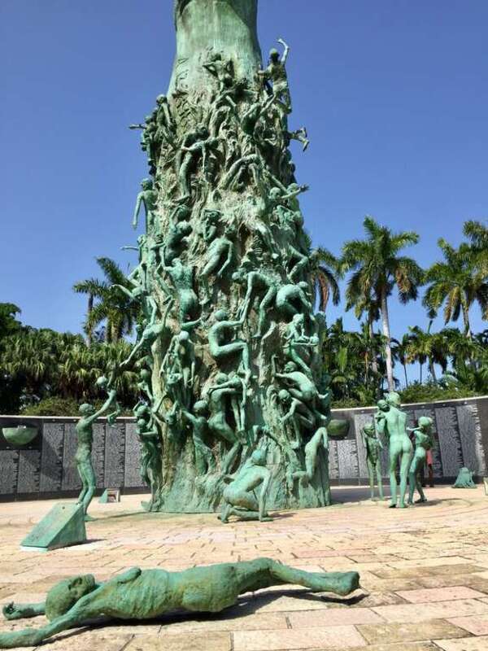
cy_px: 326
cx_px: 244
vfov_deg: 61.7
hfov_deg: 48.2
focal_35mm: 29
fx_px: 545
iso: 32
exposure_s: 1/2475
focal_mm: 4.15
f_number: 2.2
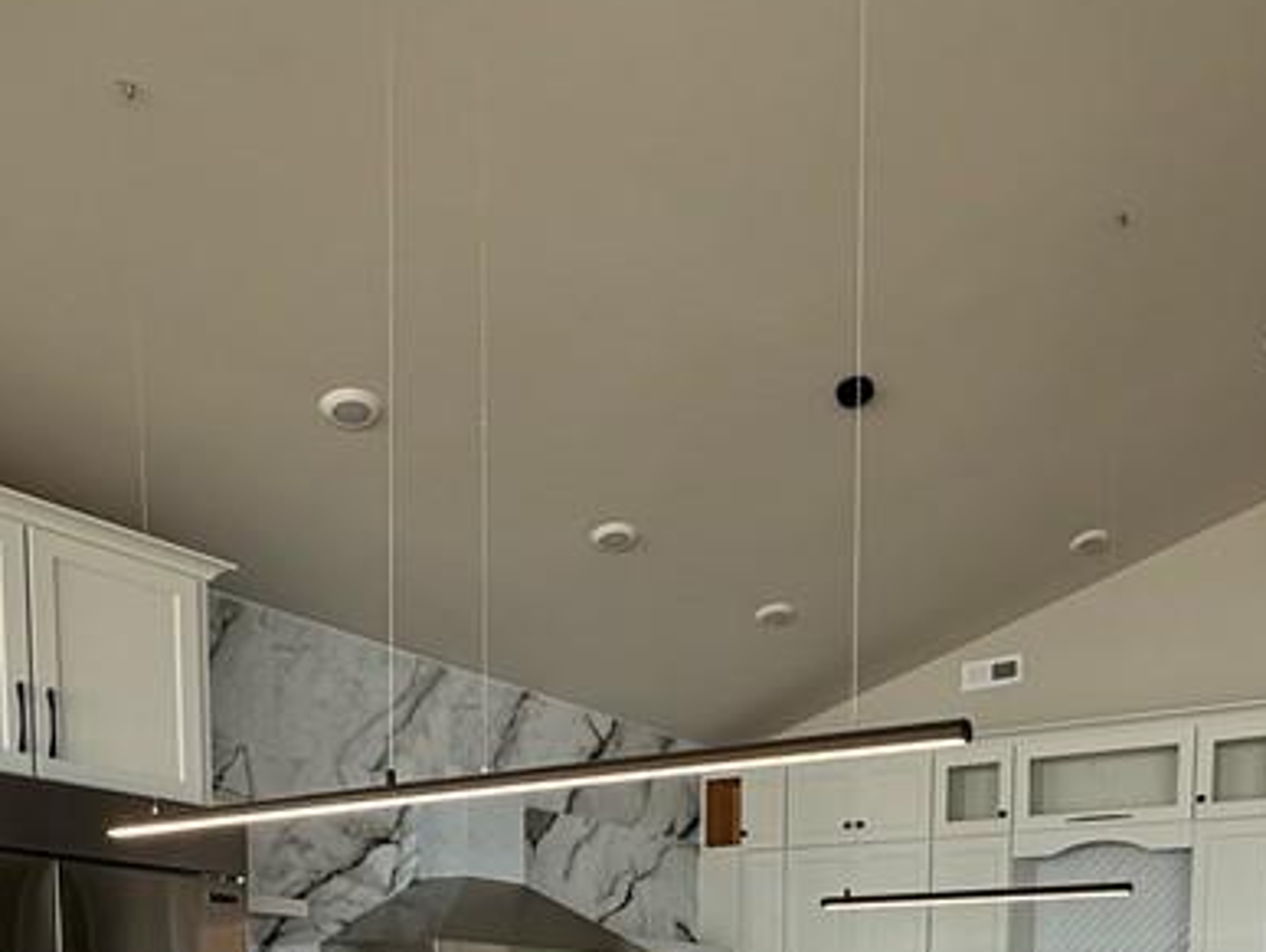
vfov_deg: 31.9
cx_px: 887
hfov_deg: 48.9
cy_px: 1158
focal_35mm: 37
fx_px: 1354
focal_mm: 2.22
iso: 80
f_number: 2.2
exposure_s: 1/120
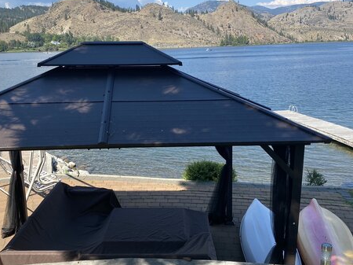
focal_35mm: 37
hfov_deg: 50.0
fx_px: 377
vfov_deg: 38.6
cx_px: 153
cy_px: 128
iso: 32
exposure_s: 1/1808
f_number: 1.8
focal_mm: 4.25
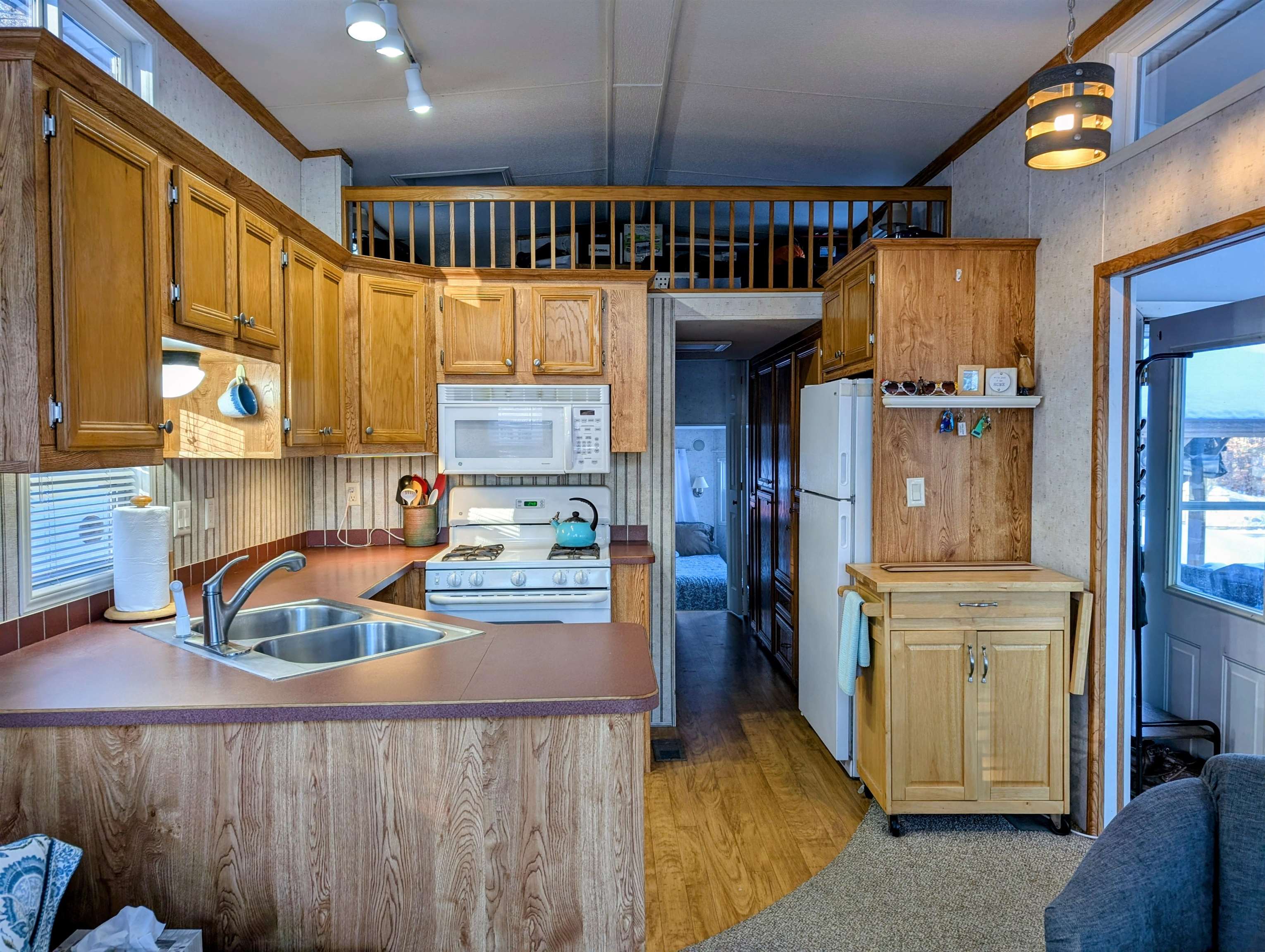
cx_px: 632
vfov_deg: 56.9
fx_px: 878
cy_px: 476
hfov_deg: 71.5
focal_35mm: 24
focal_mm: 6.9
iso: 21
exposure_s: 1/24
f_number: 1.68
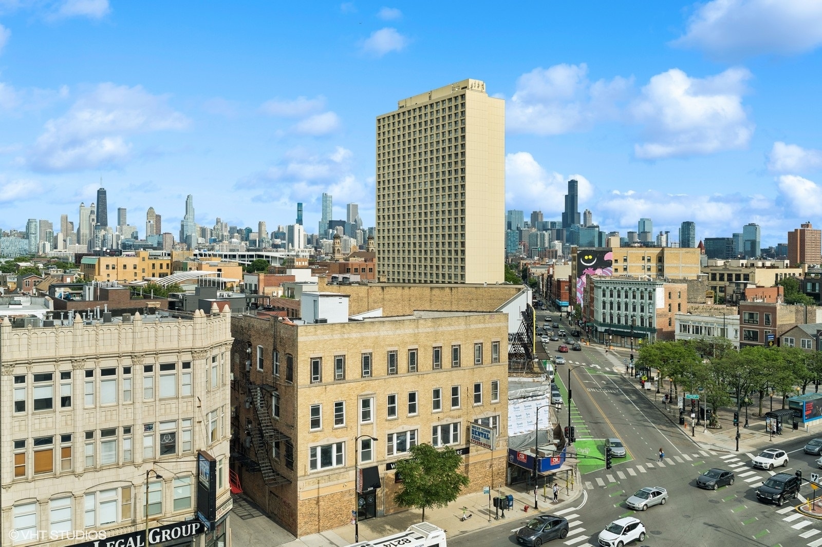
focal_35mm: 30
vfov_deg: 43.6
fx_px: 685
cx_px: 411
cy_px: 274
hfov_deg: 61.9
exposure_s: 1/400
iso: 320
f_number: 8
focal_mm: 30
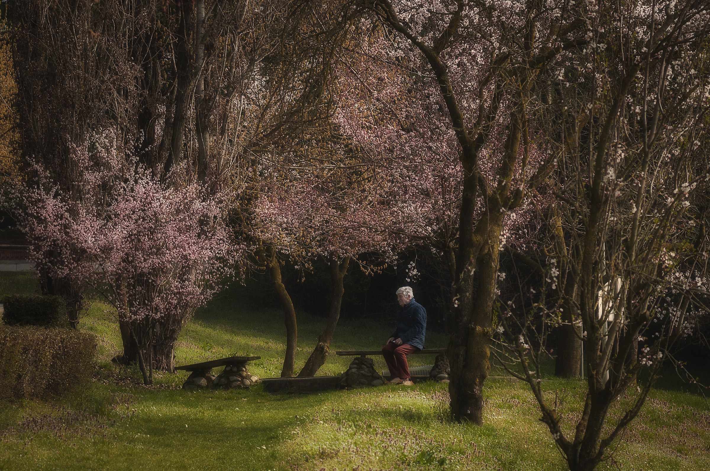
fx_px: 2659
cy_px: 236
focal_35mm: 135
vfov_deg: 10.1
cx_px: 355
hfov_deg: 15.2
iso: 320
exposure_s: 1/160
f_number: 9
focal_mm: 90
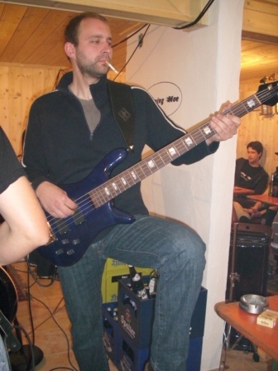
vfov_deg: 58.4
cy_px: 186
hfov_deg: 45.4
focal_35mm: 31
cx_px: 139
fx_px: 332
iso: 400
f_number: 2.8
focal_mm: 6.2
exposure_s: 1/30
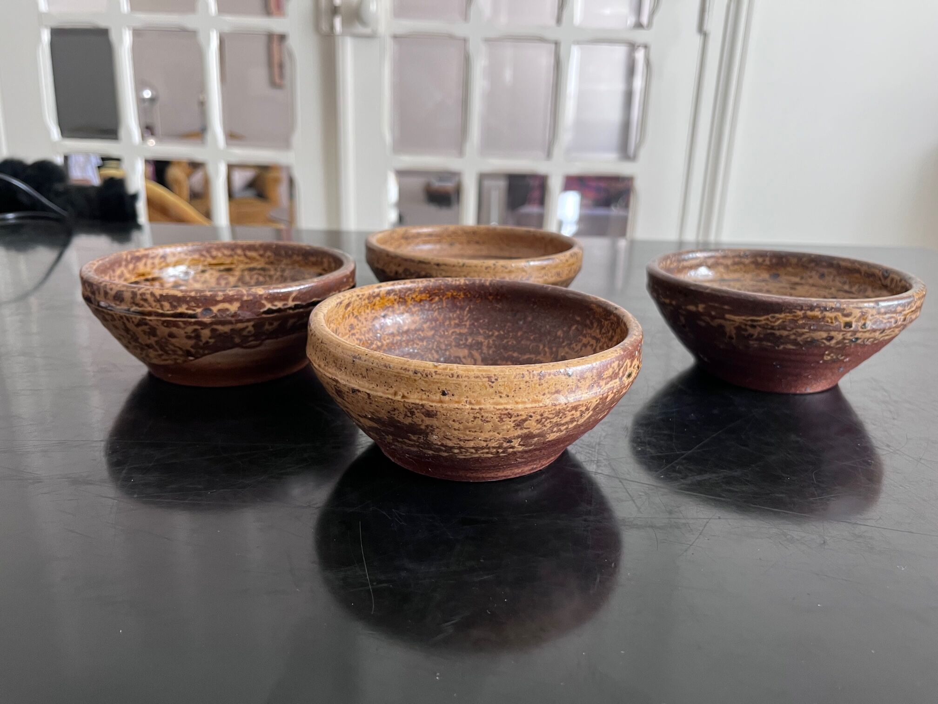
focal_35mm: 26
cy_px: 352
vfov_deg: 53.1
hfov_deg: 67.3
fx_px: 705
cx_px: 469
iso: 125
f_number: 1.6
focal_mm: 5.1
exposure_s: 1/99
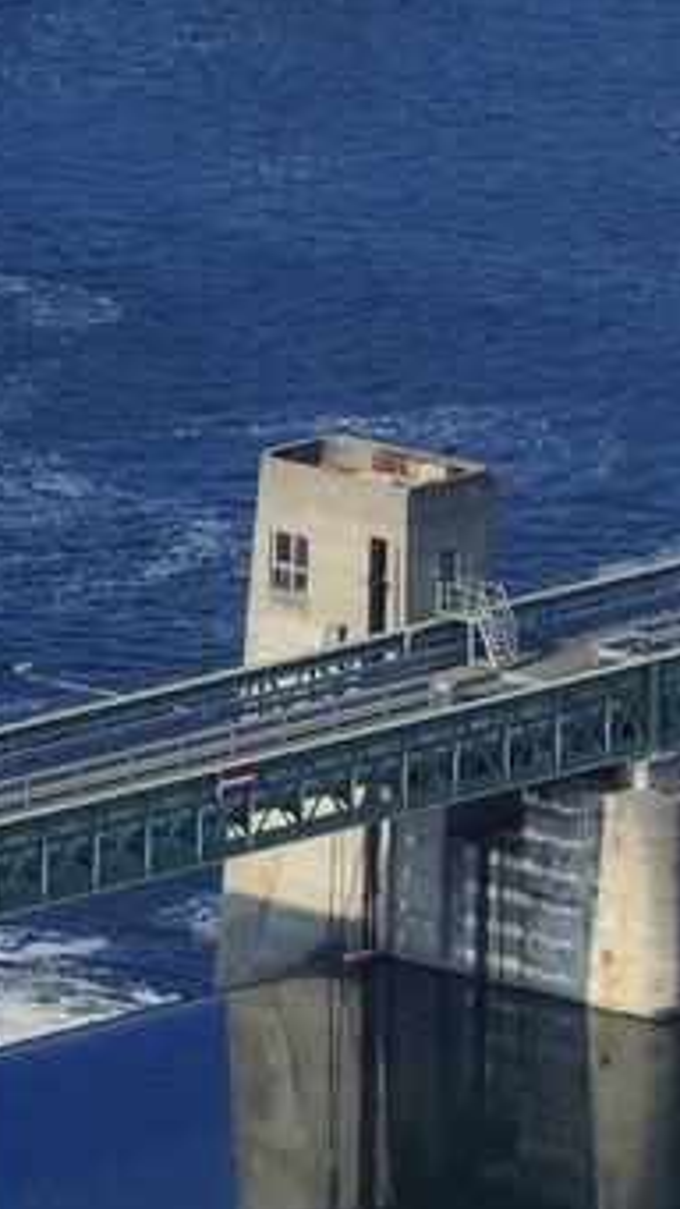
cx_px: -1201
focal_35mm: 786
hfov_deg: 1.5
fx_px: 25176
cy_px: 2595
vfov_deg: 2.7
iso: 400
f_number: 10
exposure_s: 1/800
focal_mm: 160
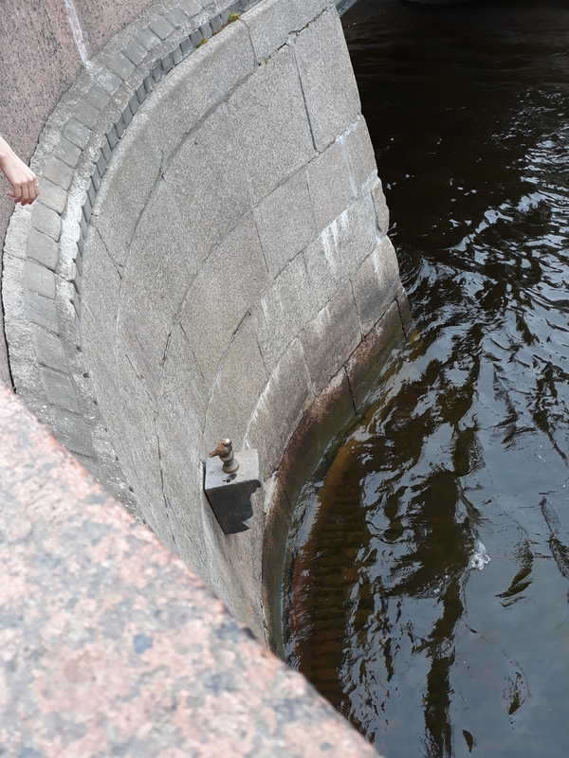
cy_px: 379
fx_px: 592
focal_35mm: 27
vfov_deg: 65.3
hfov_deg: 51.4
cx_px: 284
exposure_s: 1/132
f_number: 1.7
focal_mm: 3.71
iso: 40
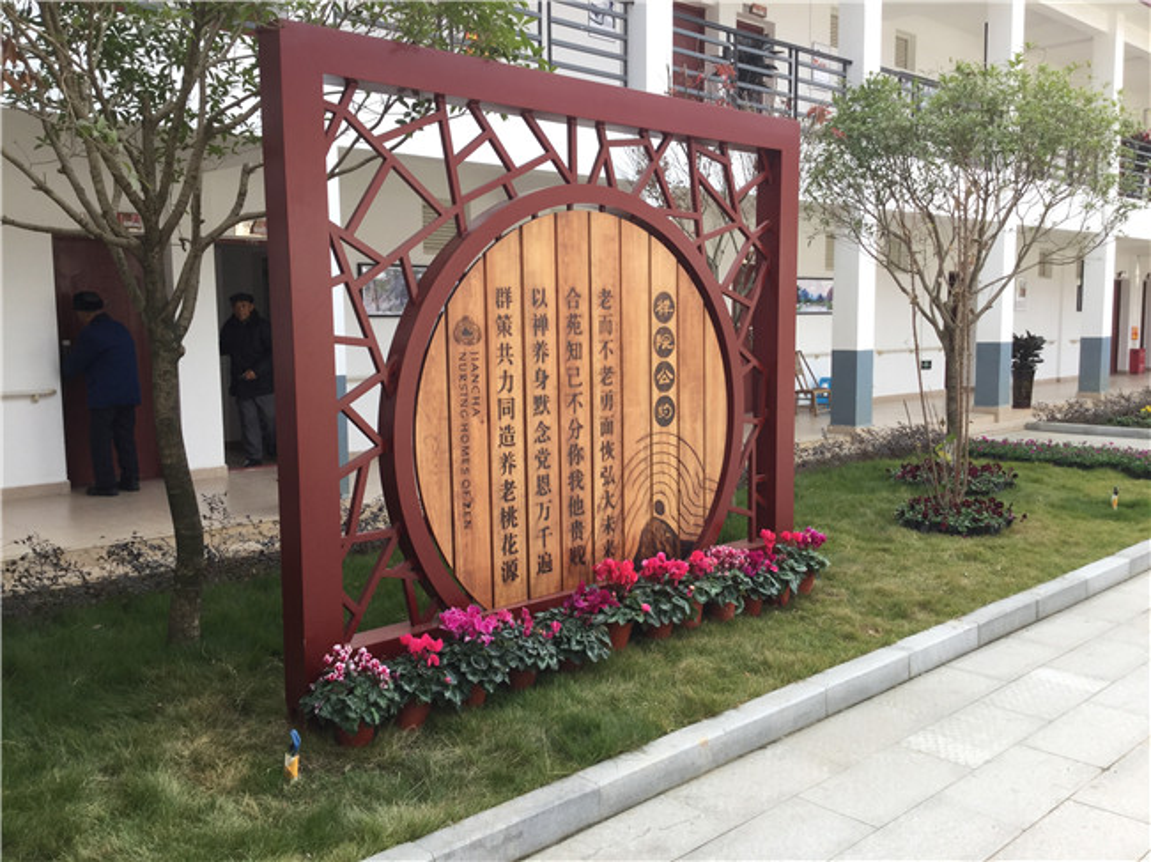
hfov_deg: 58.4
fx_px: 1030
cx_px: 576
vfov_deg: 45.4
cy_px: 431
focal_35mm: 31
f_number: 2.4
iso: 25
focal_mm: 3.3
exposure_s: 1/149
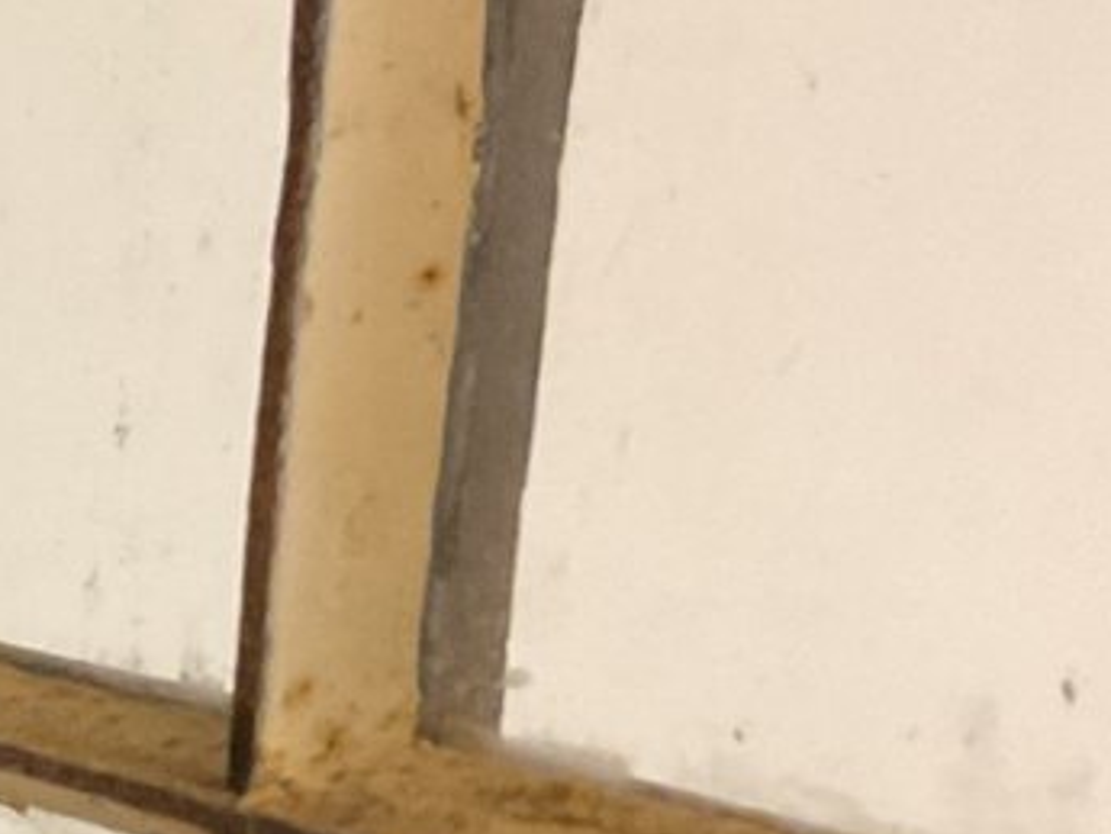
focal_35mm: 127
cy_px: 791
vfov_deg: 11.6
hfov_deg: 14.4
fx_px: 4077
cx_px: -613
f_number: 1.8
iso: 320
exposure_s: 1/30
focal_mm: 3
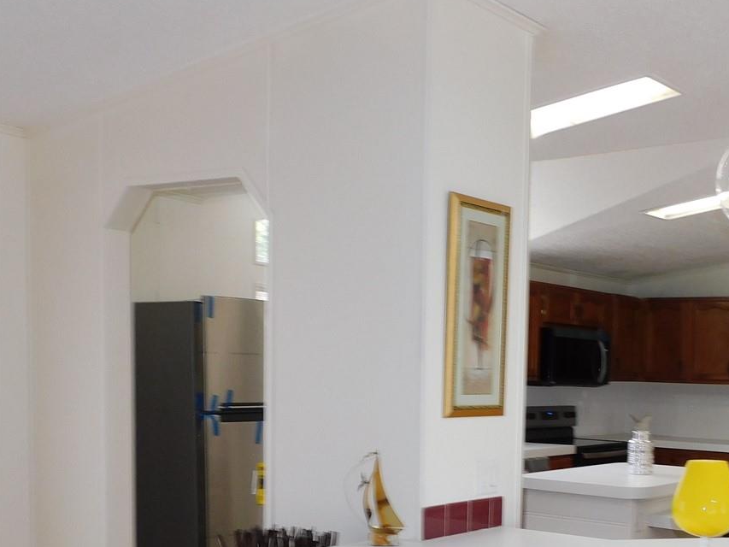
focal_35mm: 45
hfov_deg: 38.6
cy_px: 447
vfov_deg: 31.3
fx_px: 948
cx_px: 679
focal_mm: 4.3
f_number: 3.3
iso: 160
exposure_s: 1/30
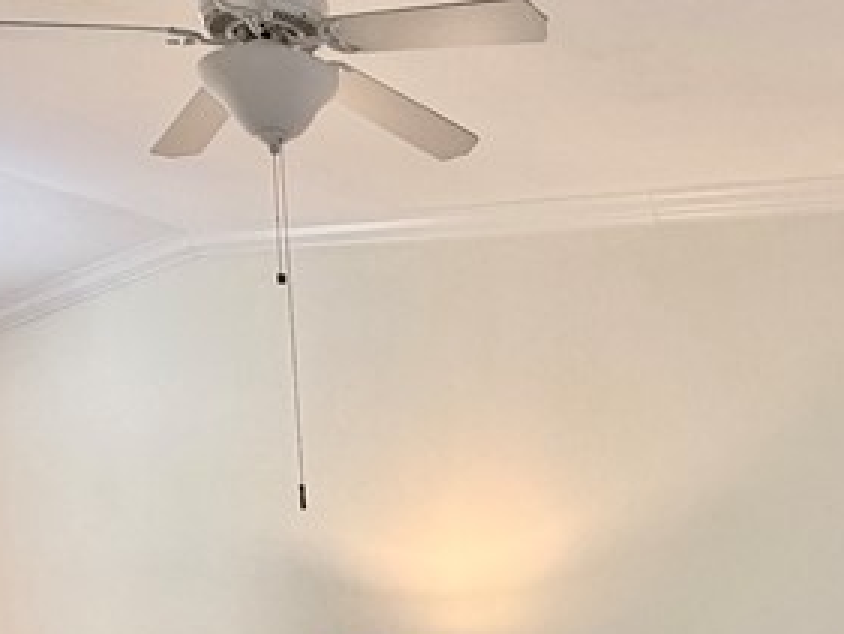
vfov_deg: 25.5
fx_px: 1244
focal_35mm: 51
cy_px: 769
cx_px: 640
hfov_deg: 36.5
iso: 200
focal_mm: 2.22
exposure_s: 1/60
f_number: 2.2
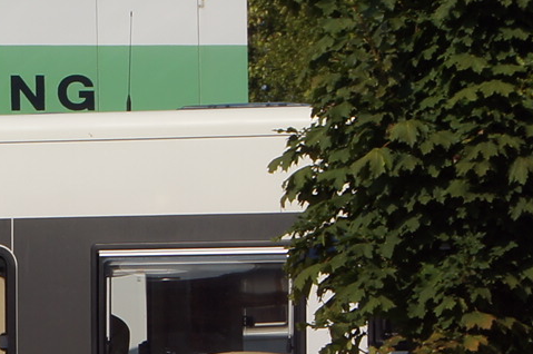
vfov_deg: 3.6
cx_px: -269
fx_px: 5663
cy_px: 297
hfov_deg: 5.3
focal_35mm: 383
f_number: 13
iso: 100
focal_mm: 50
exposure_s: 1/250
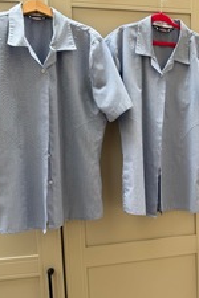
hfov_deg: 31.6
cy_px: 163
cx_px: 184
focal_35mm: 40
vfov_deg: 48.4
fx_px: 332
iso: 64
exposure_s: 1/100
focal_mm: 6.76
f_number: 1.78
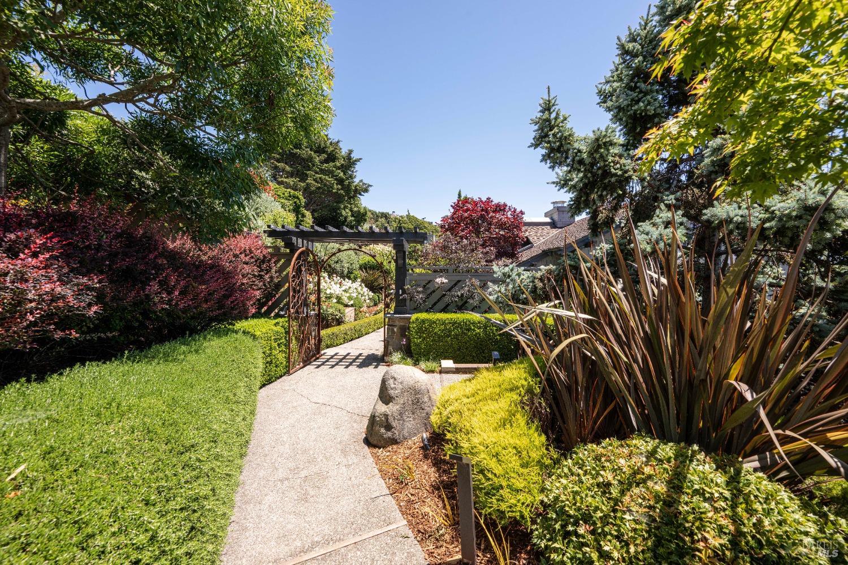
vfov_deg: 81.2
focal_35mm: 14
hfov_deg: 104.3
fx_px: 330
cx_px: 424
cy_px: 282
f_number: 9
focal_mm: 14
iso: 250
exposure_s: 1/250
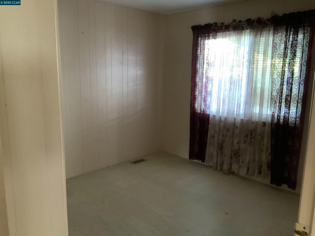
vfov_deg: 48.2
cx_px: 158
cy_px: 118
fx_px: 264
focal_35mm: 29
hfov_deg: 61.7
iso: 500
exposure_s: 1/30
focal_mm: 3
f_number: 1.8
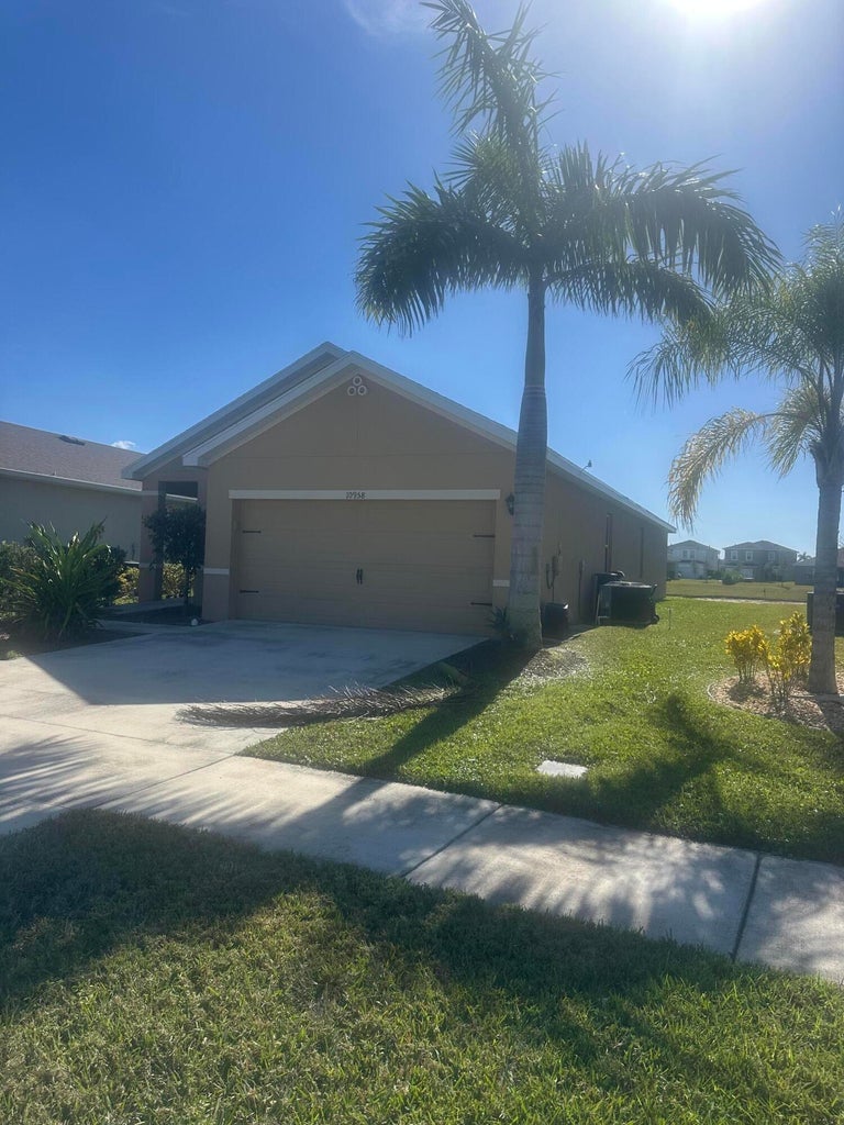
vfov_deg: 71.6
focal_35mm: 24
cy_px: 562
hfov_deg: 56.8
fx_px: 780
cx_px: 422
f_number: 1.78
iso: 80
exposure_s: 1/7576
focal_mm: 6.86
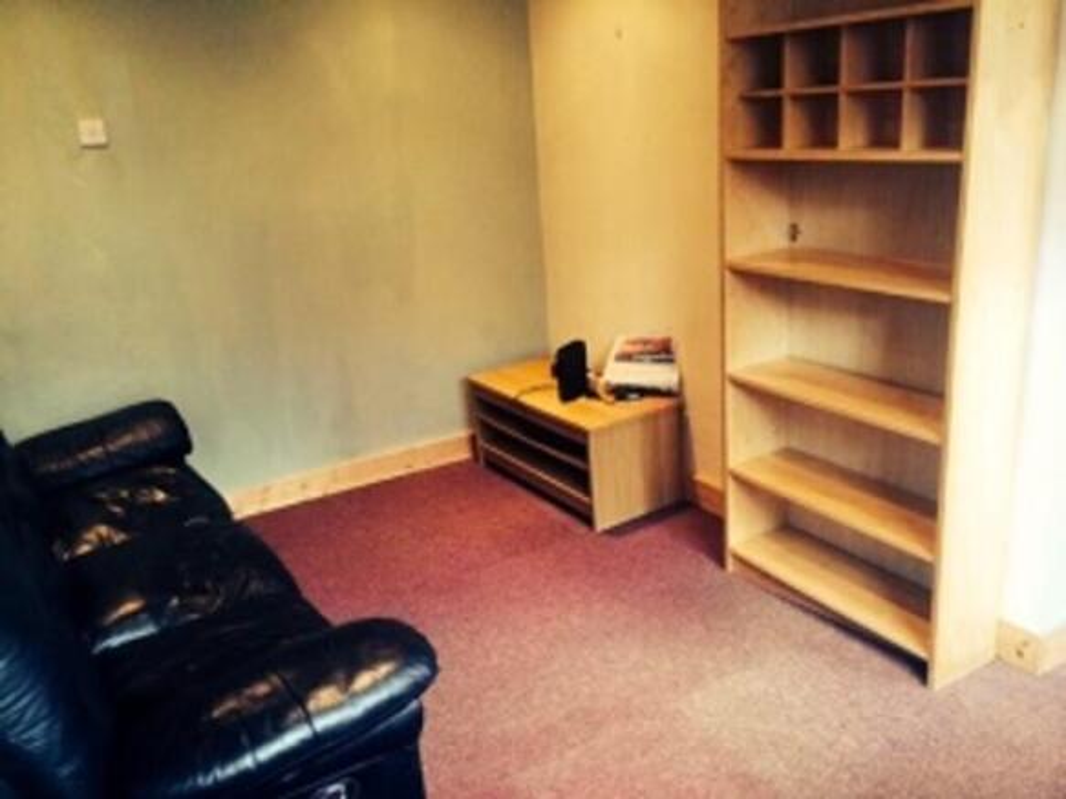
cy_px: 400
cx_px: 533
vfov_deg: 46.8
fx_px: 924
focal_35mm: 30
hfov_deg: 60.0
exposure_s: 1/33
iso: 400
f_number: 2.2
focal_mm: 4.12
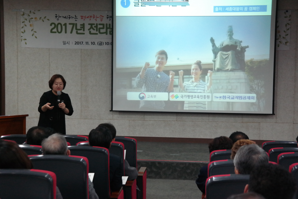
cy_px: 100
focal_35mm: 84
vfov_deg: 16.3
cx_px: 149
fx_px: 695
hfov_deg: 24.2
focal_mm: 55
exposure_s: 1/50
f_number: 5.6
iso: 3200
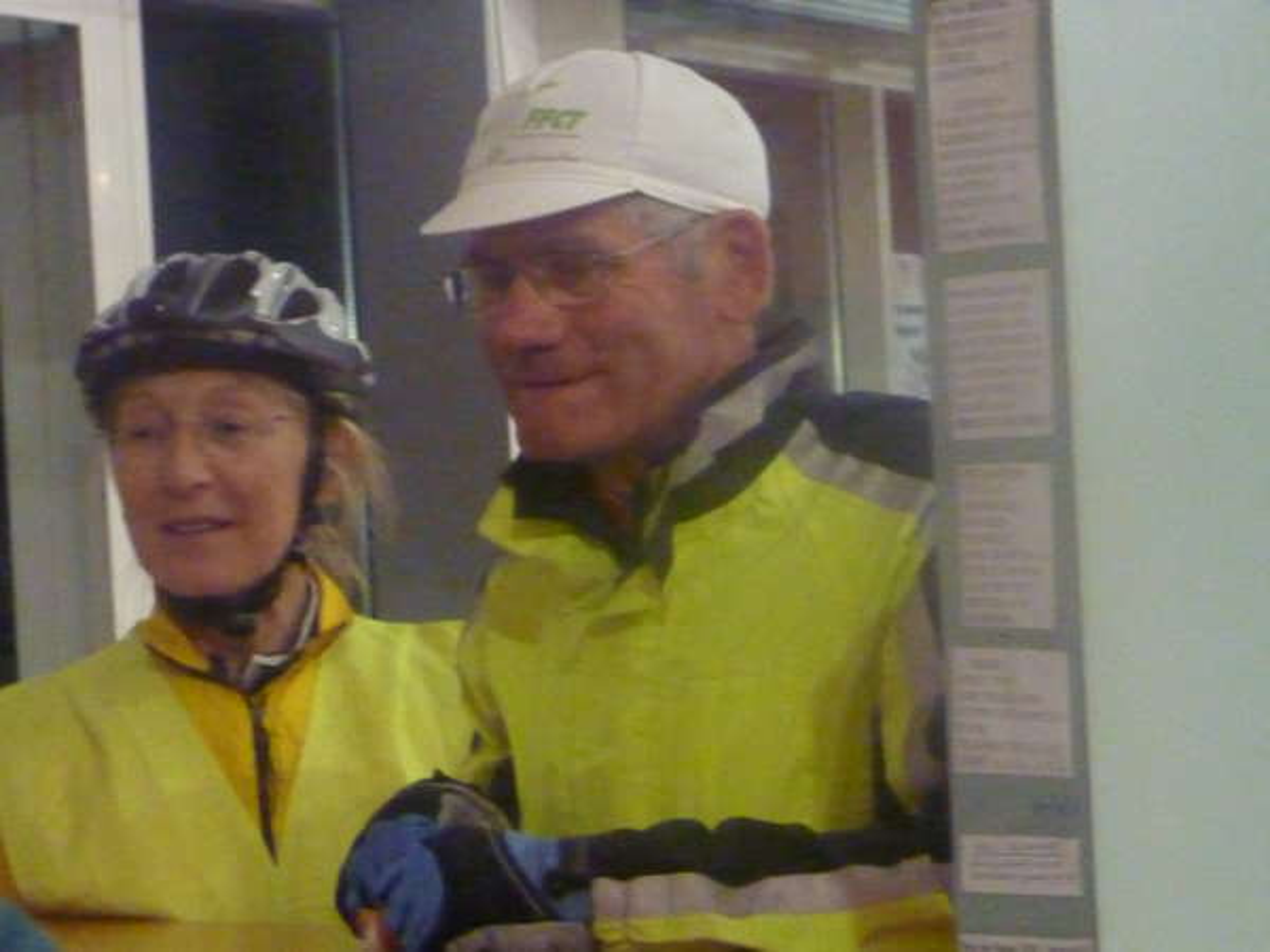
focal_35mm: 120
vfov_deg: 12.3
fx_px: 4403
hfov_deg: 16.4
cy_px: 476
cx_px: 635
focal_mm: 13.7
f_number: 4.2
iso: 1600
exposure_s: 1/8
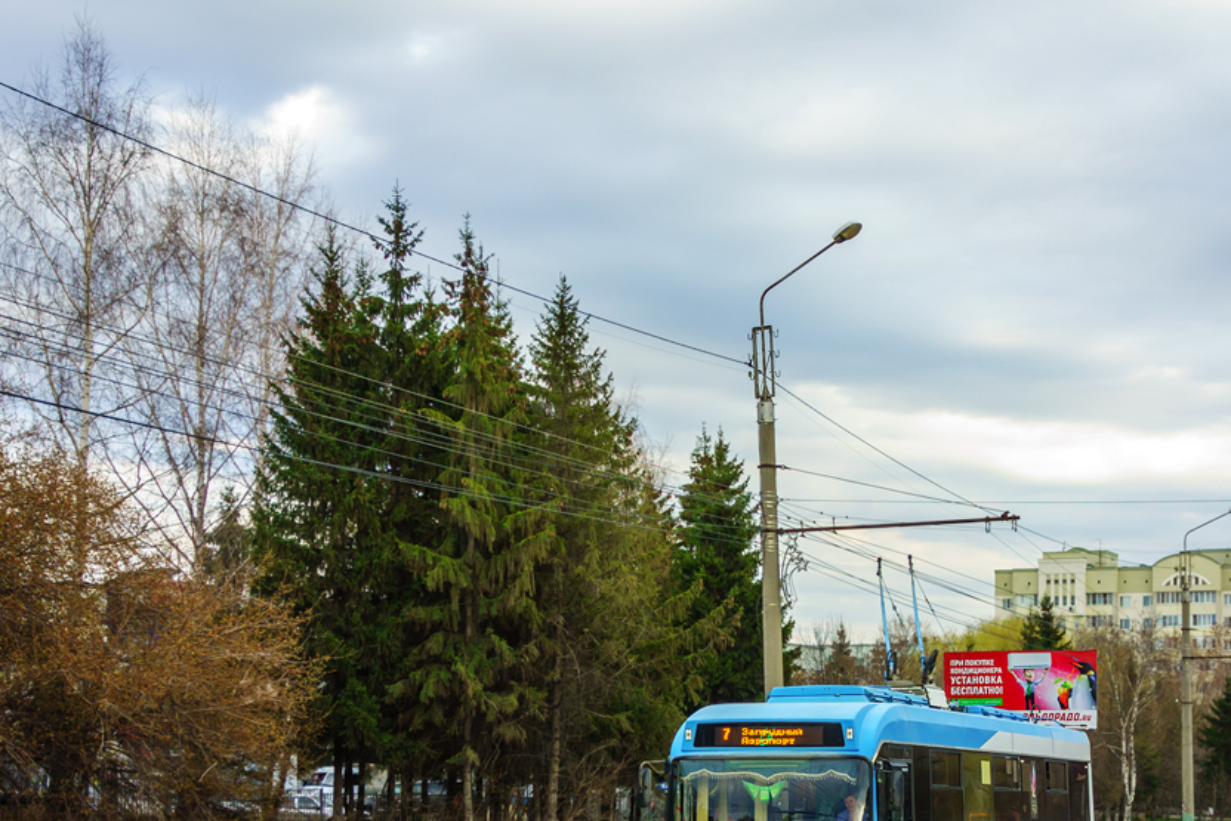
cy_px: 535
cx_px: 809
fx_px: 2120
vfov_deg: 21.8
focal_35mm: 62
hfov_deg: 32.1
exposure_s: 1/400
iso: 80
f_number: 3.2
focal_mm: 16.01
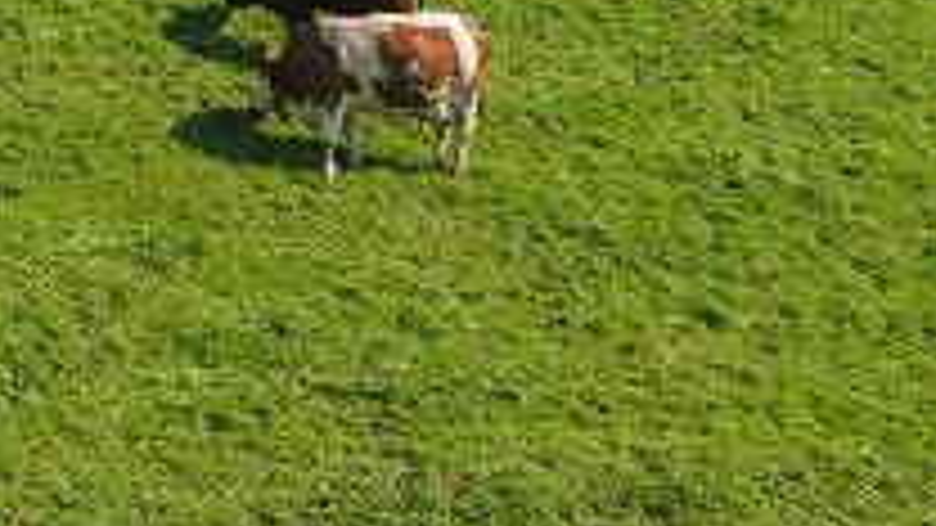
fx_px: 14370
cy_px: -1520
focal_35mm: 579
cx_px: -230
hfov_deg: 3.7
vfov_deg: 2.1
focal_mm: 26.42
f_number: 4
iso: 100
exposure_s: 1/640
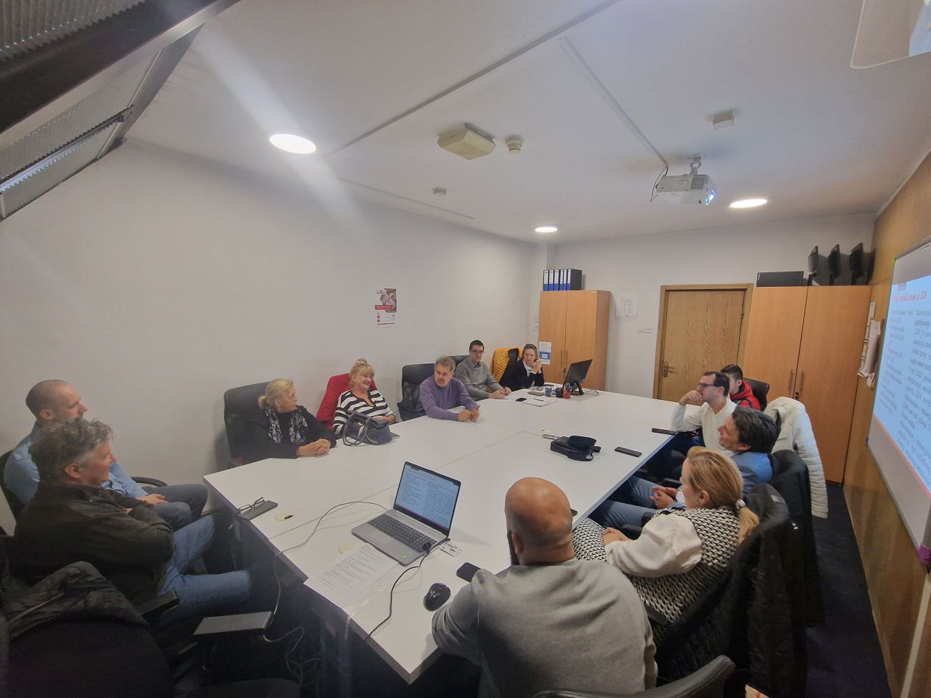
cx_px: 466
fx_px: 350
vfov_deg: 89.9
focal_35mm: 13
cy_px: 349
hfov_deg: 106.2
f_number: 2.2
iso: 320
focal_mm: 2.2
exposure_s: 1/60
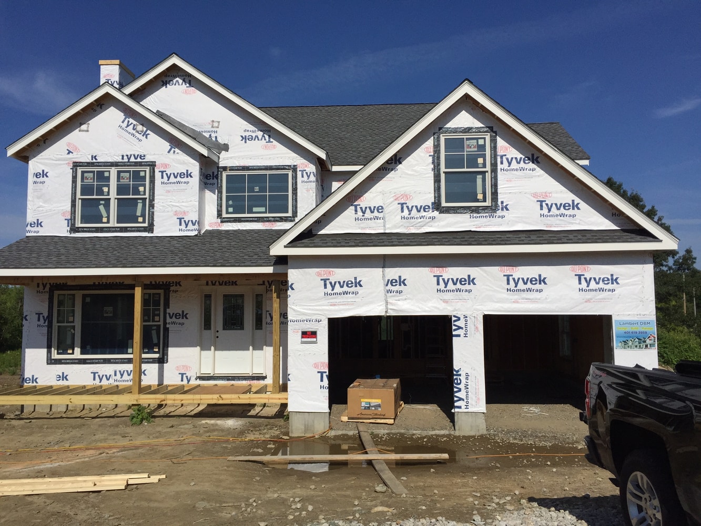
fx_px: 587
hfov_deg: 61.7
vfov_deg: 48.2
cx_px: 350
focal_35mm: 29
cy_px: 263
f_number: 2.2
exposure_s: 1/9901
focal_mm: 4.15
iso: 32
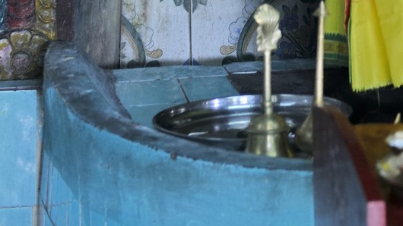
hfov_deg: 10.9
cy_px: -328
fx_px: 2094
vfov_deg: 5.9
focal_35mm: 196
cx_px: 400
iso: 800
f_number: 4
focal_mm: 62
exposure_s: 1/50
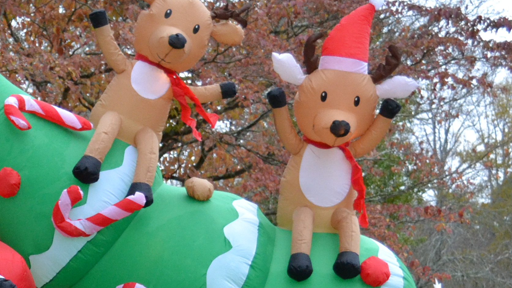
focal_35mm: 121
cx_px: -14
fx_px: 1643
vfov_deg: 9.8
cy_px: 386
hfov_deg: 17.3
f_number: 4.5
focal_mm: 28
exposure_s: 1/500
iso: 1800
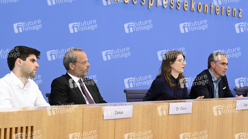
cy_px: 68
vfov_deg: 12.1
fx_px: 658
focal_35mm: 100
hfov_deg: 21.4
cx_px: 124
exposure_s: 1/400
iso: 4000
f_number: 7.1
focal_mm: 95
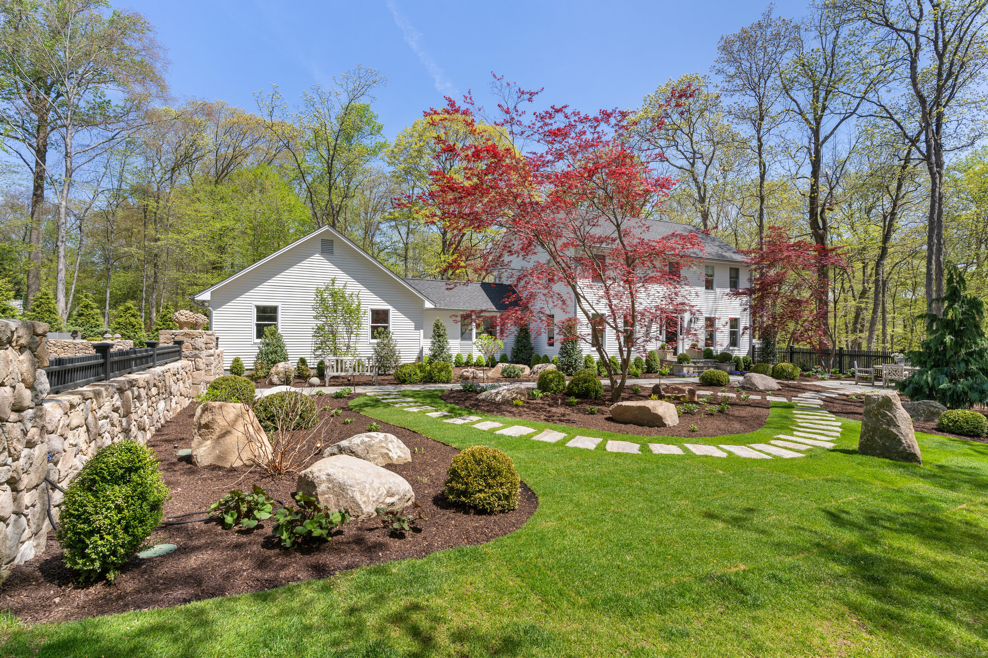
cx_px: 494
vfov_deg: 70.4
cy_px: 329
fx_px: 467
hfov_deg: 93.3
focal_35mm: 17
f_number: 8
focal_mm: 17
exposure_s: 1/200
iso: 100
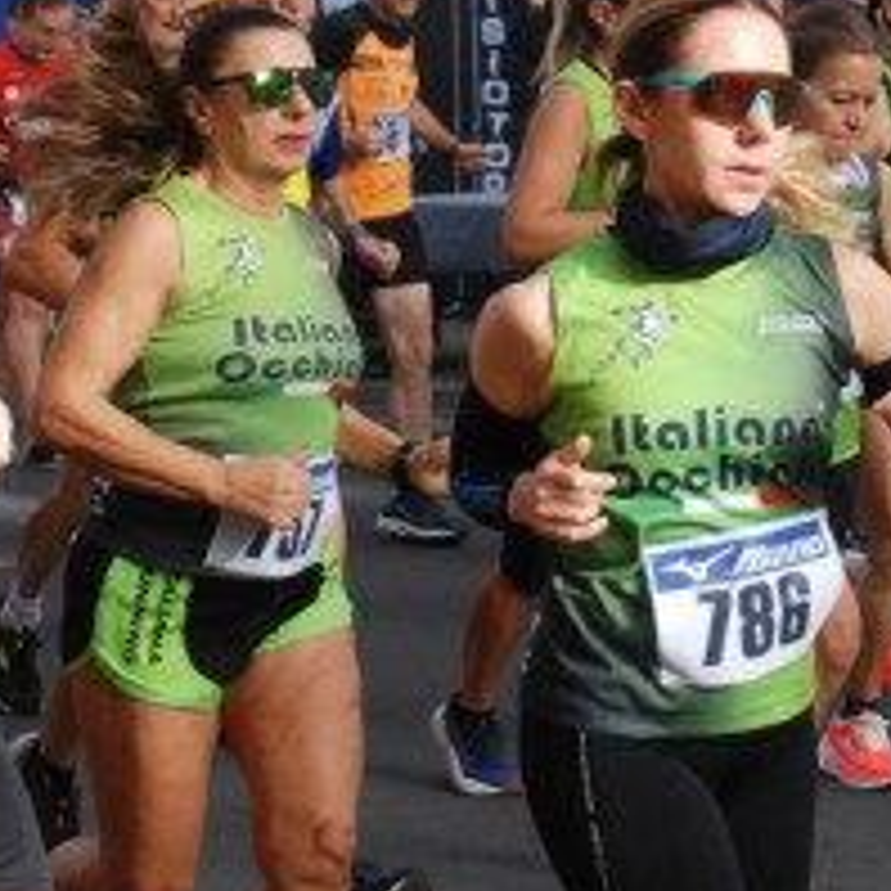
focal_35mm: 147
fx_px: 4281
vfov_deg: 11.9
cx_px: 752
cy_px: 263
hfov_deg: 11.8
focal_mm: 38
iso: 1000
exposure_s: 1/1250
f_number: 5
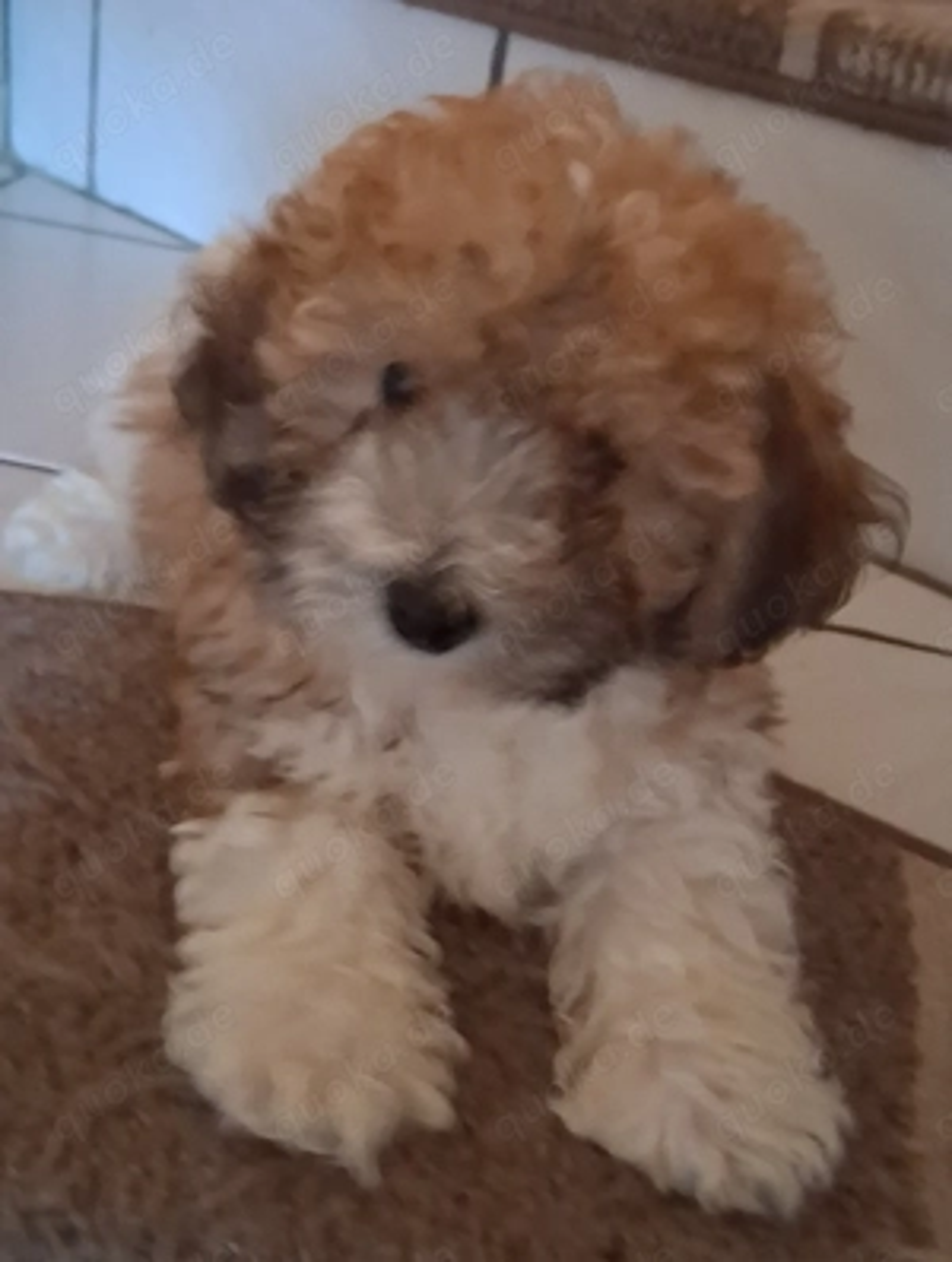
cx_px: 476
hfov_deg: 53.2
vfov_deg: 67.2
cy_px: 631
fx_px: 950
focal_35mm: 26
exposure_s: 1/10
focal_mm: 3.98
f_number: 1.8
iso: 1000
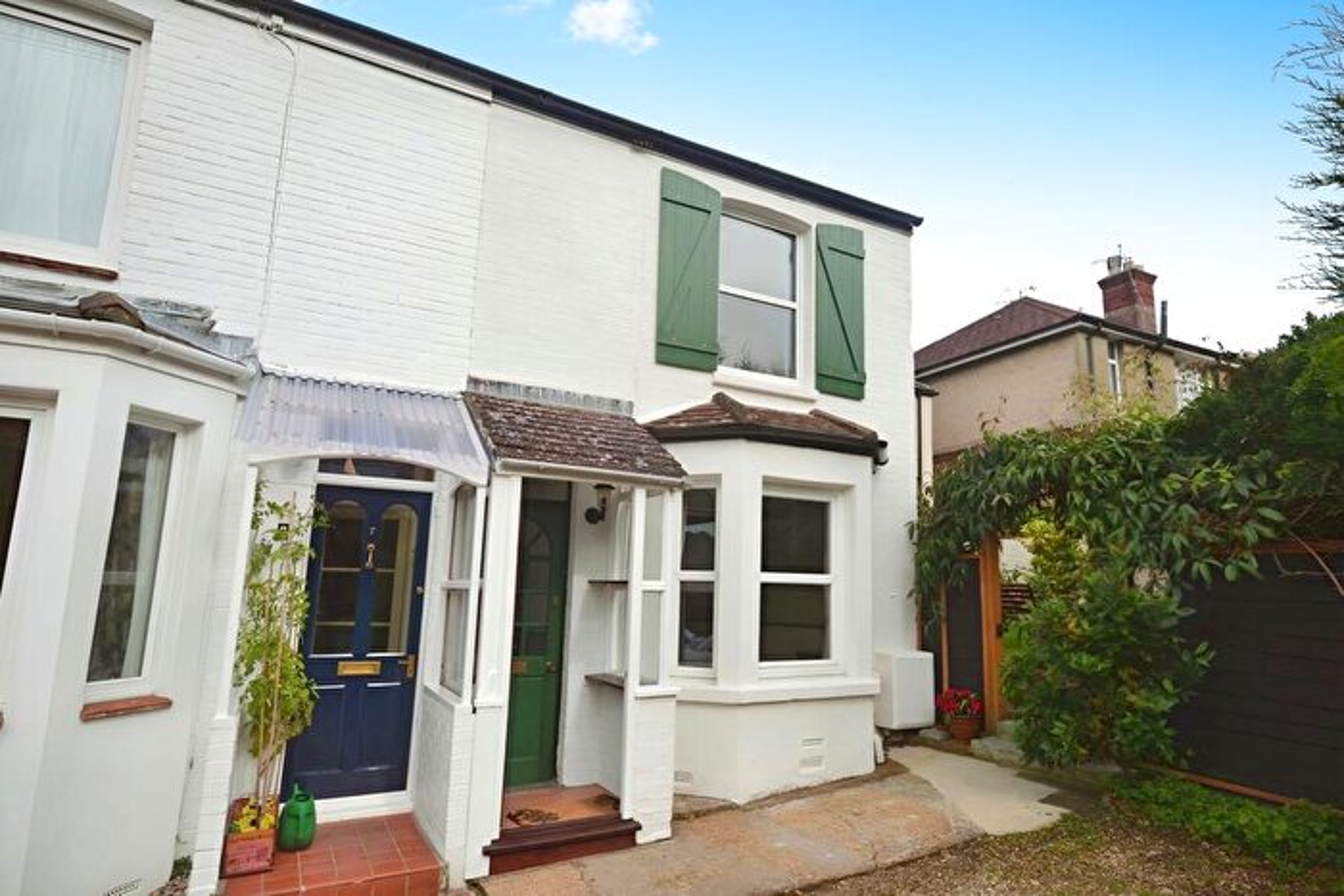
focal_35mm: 20
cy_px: 448
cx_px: 672
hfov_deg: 85.4
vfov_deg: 63.2
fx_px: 728
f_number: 6.3
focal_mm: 13
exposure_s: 1/160
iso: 100
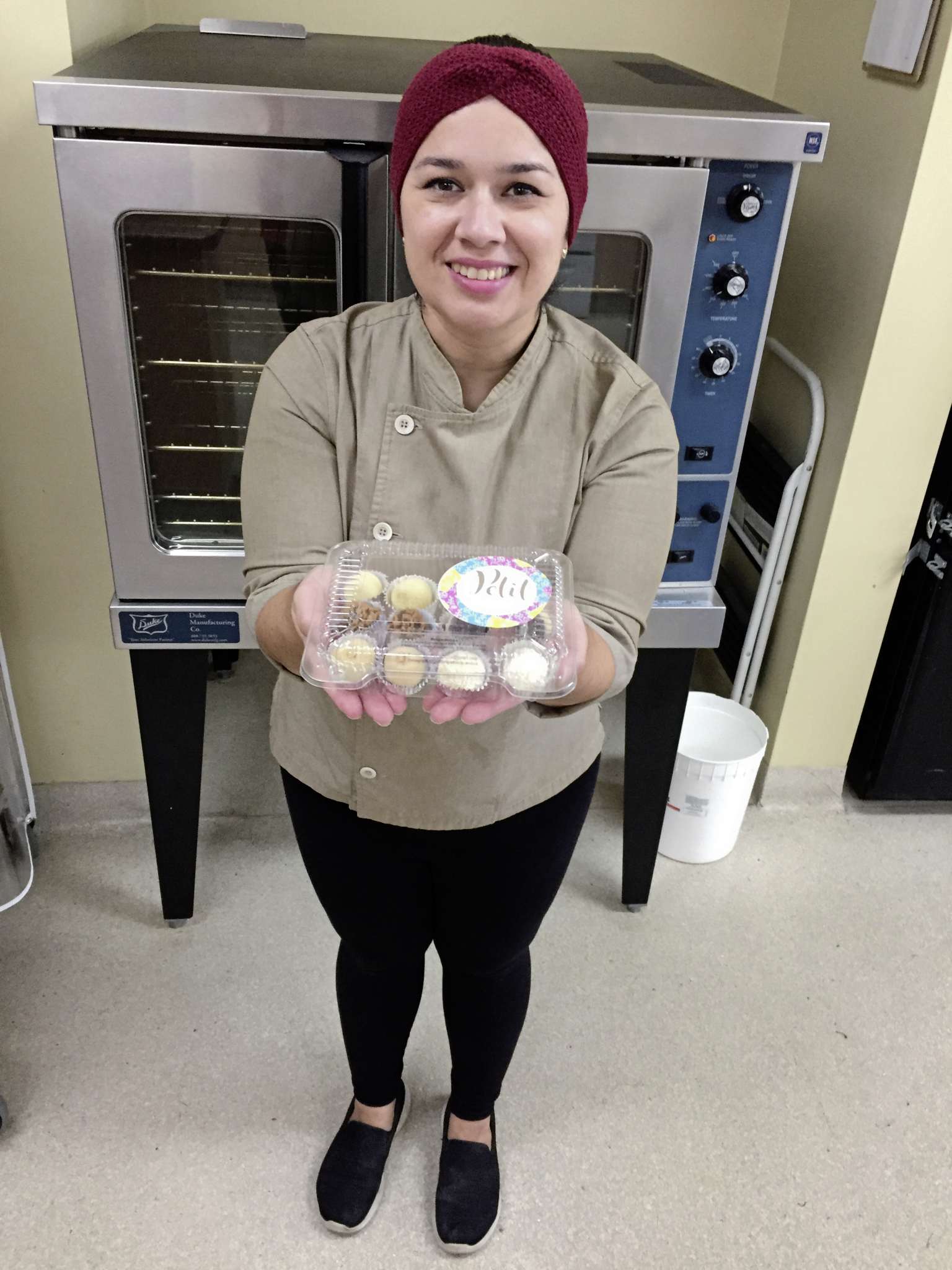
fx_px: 1063
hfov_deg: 48.2
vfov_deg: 61.7
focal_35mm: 29
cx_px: 476
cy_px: 635
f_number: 2.2
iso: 160
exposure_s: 1/30
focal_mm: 4.15
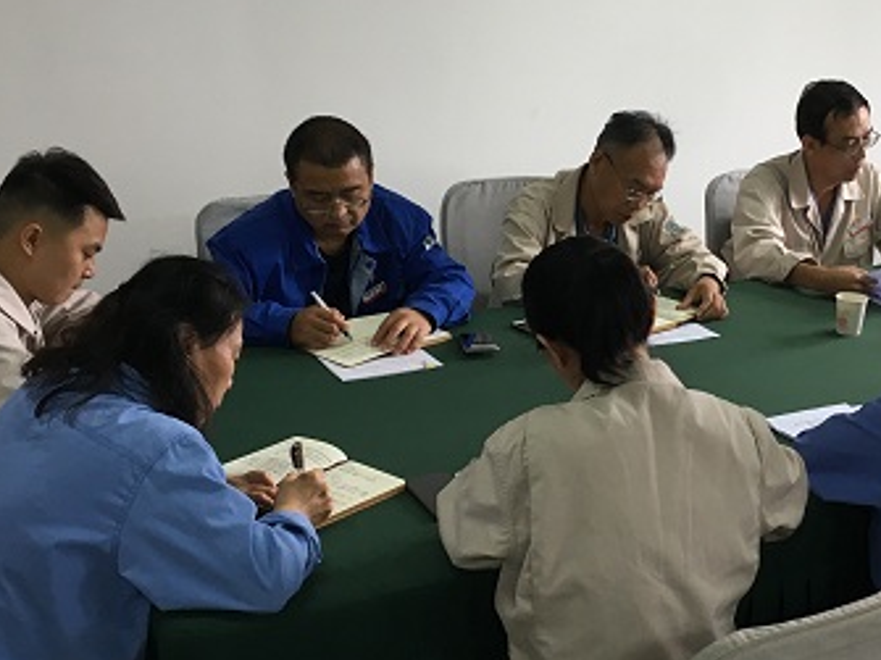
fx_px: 1323
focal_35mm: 52
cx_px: 647
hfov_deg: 36.1
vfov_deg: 28.0
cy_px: 350
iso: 80
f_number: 2.2
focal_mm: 4.15
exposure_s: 1/33
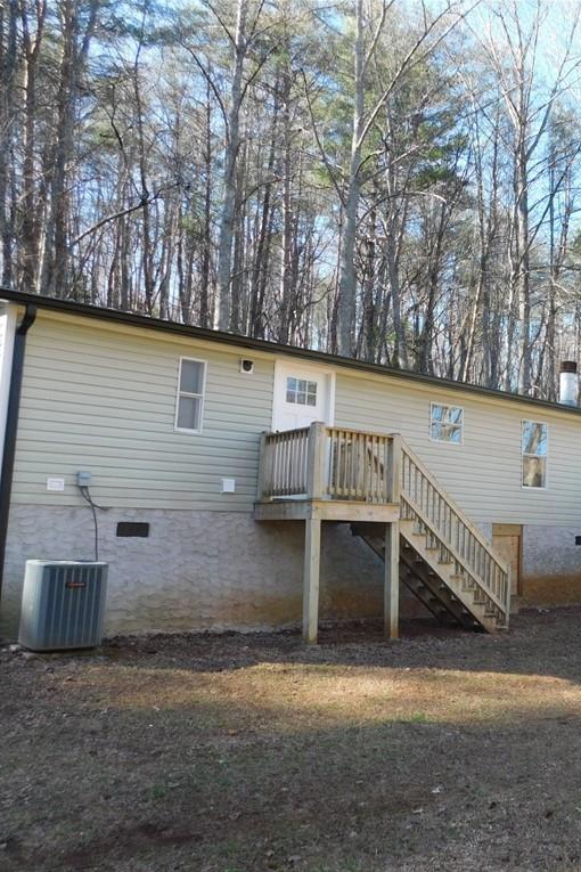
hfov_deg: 38.8
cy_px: 437
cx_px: 501
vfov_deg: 58.7
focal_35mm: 32
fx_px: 775
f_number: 3
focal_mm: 4
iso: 125
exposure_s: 1/200
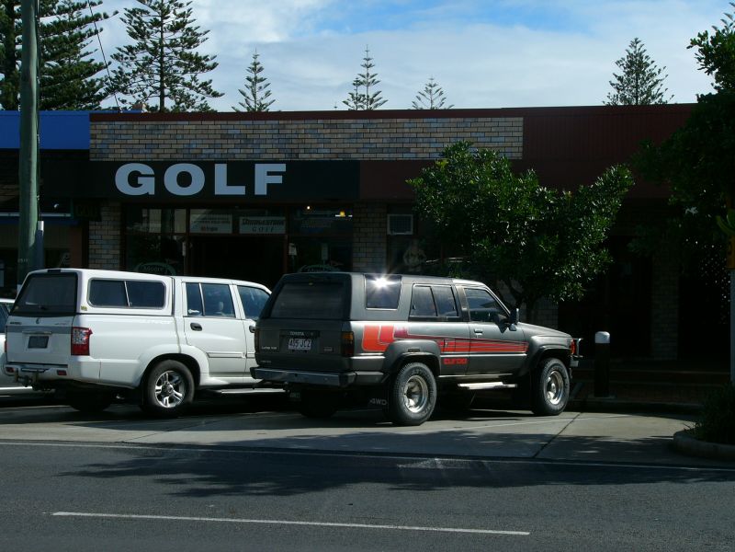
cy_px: 276
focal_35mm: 65
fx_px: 1380
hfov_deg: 29.8
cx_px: 368
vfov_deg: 22.6
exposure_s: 1/800
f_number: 4.6
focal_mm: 10.7
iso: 50
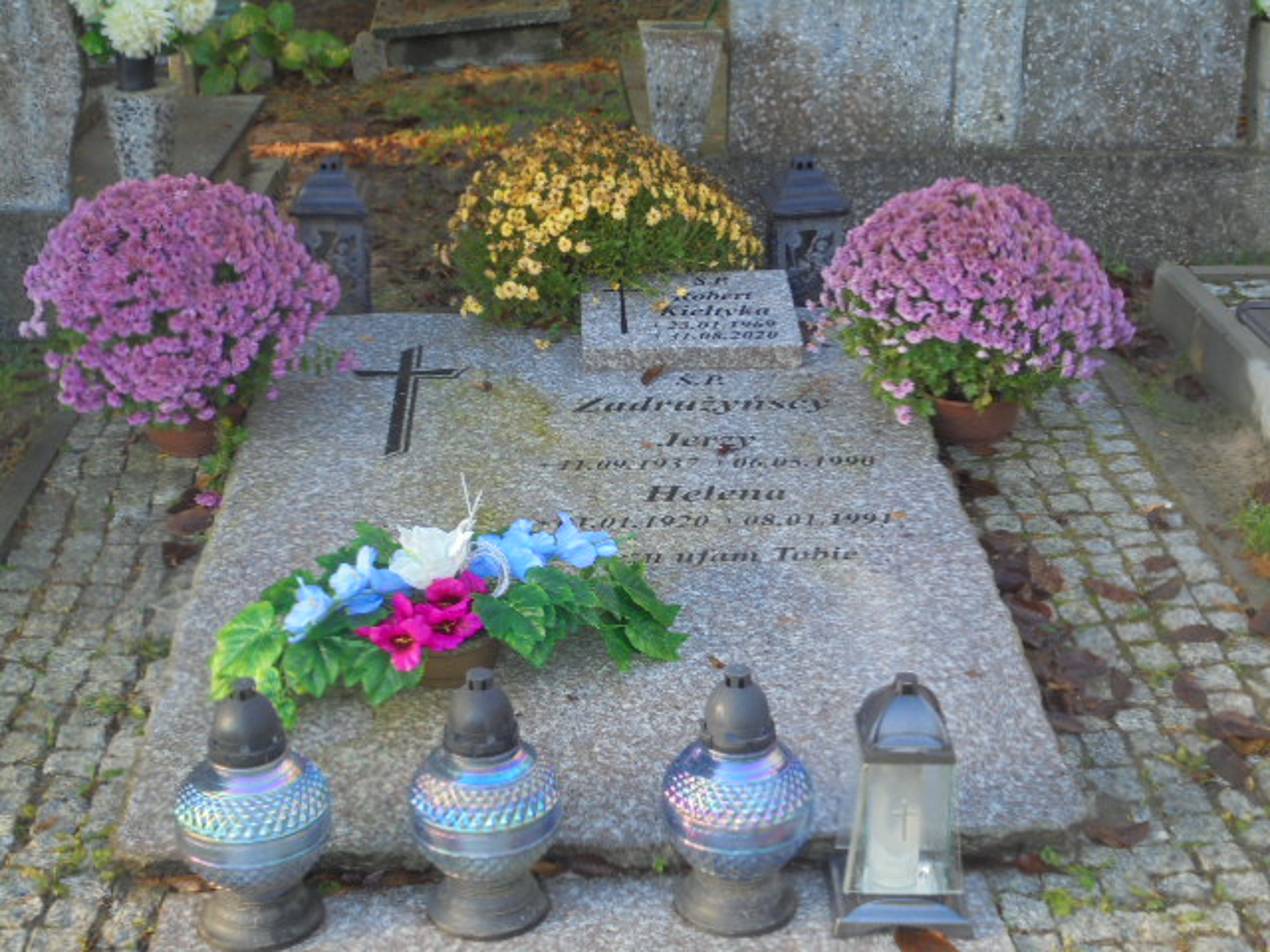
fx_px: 1798
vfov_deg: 29.7
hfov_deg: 38.9
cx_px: 635
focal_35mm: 49
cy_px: 476
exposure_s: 1/40
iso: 100
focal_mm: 8.9
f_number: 4.8
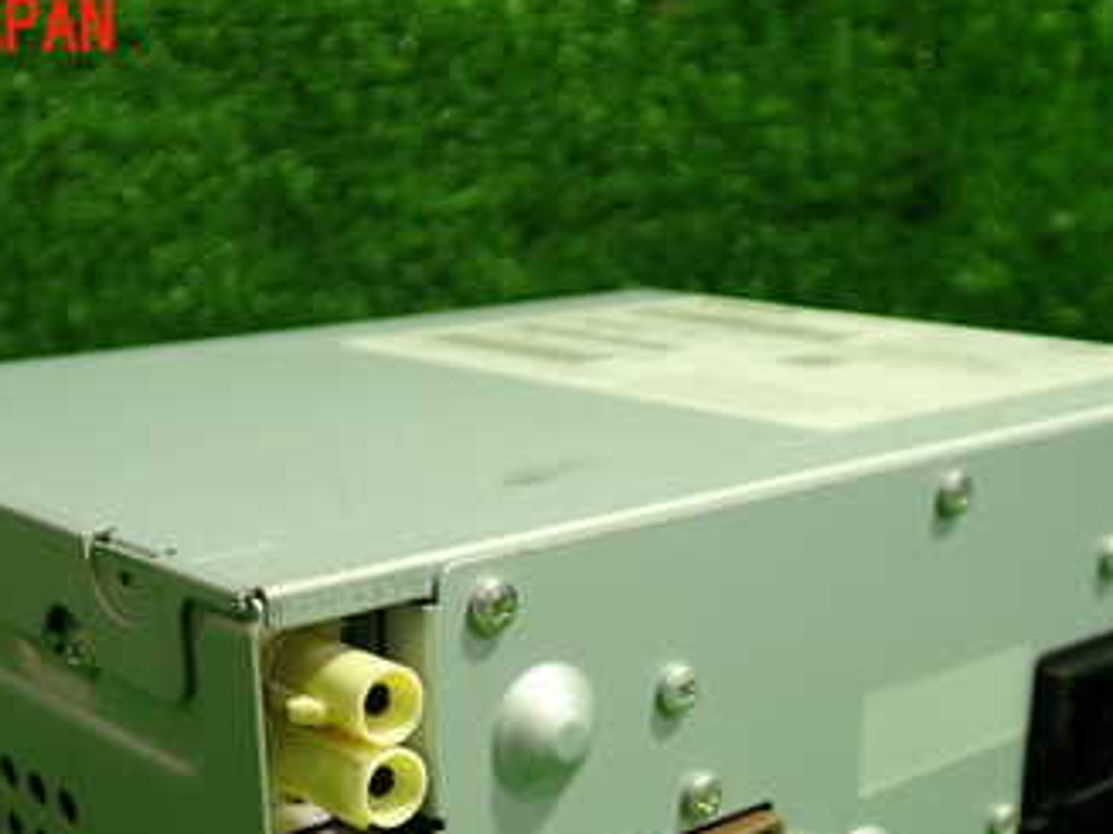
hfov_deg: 34.9
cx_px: 517
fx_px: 1768
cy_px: 752
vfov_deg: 25.7
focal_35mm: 55
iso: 200
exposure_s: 1/30
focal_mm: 5.4
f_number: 2.3
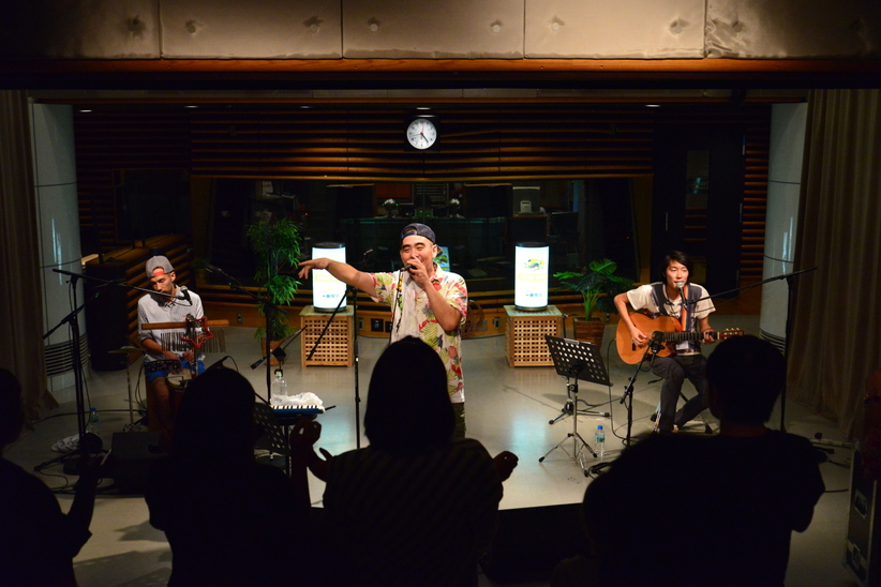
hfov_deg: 48.5
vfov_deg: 33.4
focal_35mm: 40
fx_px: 979
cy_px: 294
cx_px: 440
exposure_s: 1/400
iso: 4000
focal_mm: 40
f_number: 4.2
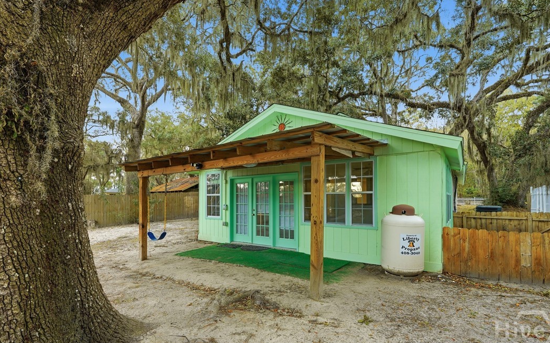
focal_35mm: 17
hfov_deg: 94.4
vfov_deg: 68.0
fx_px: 255
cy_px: 179
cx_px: 277
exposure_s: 1/160
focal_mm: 16
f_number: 9
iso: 320
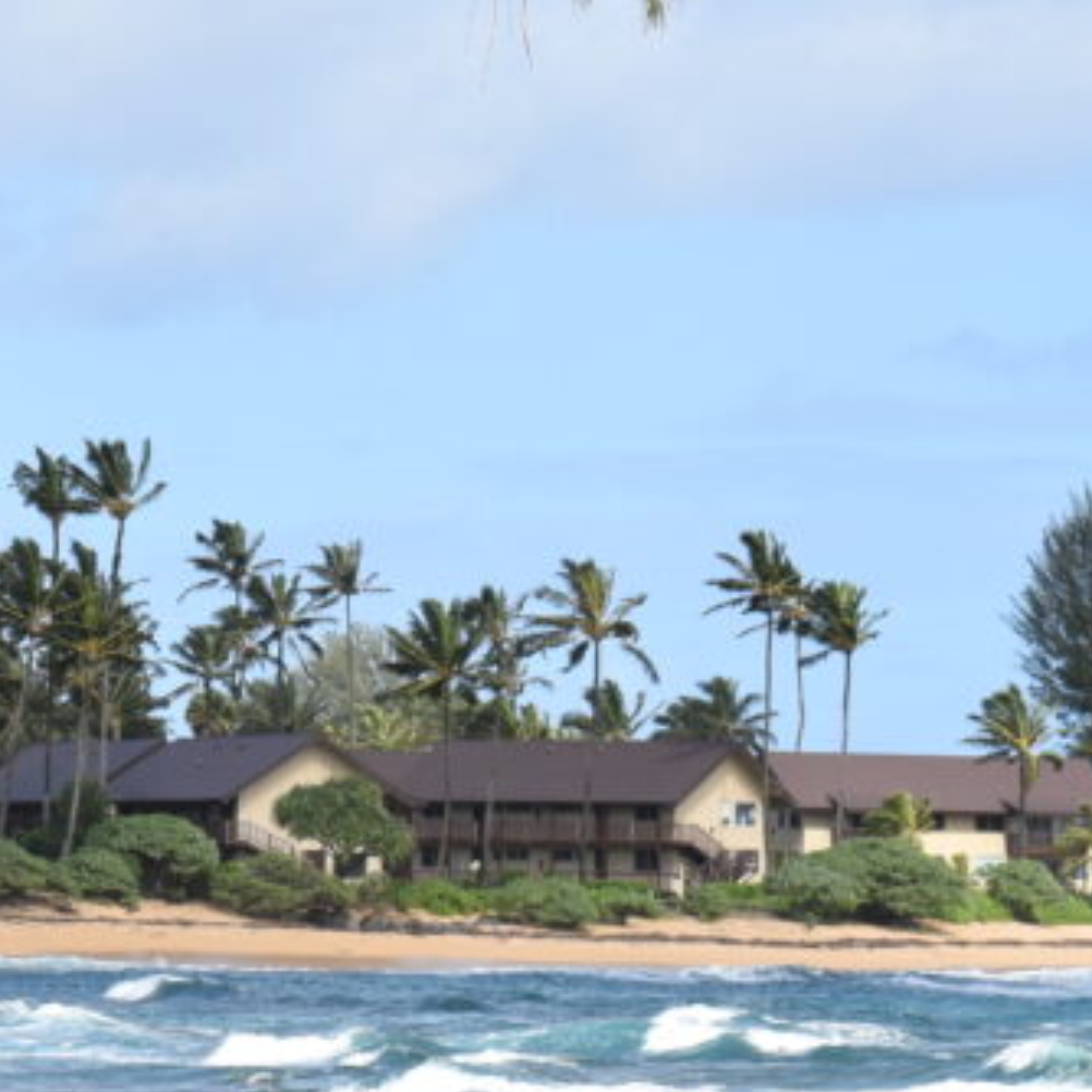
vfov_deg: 8.1
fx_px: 7684
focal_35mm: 215
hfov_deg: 8.0
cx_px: -347
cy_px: 669
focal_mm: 55
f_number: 10
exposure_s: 1/400
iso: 200
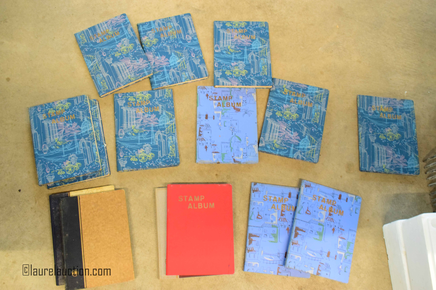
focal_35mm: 34
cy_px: 145
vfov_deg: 38.4
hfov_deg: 55.1
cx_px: 218
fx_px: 418
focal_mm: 23
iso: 2500
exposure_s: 1/6
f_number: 7.1
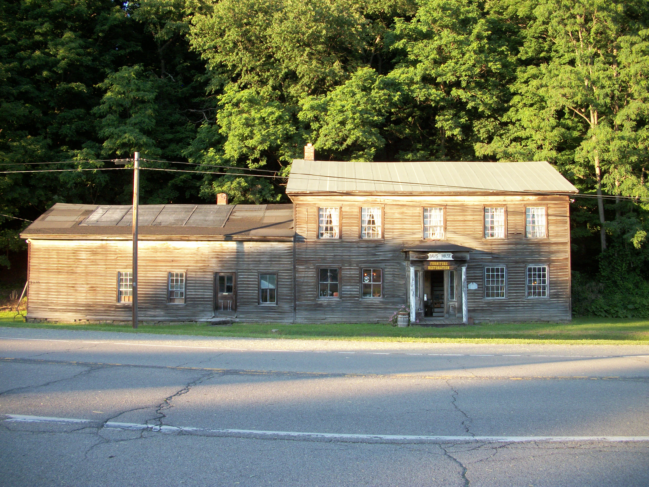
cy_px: 244
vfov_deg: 40.7
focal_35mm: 35
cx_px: 324
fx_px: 656
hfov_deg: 52.6
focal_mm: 6.3
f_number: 3.1
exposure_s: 1/125
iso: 80
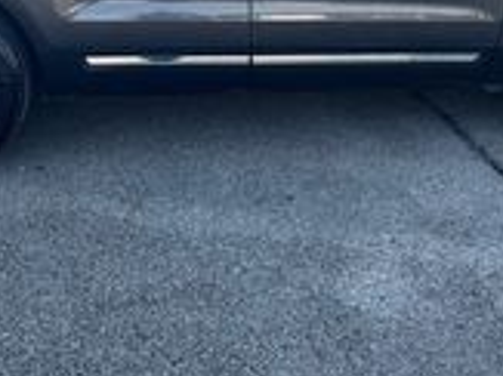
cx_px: 247
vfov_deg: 23.3
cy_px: -37
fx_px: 857
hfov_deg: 32.7
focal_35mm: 59
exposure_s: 1/539
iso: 80
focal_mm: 6.76
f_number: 1.78
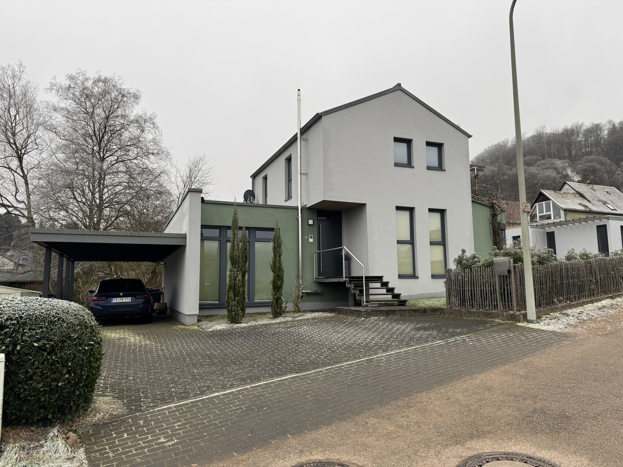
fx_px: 432
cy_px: 234
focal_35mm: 24
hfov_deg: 71.6
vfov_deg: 56.8
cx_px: 312
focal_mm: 6.76
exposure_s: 1/390
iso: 80
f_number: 1.78
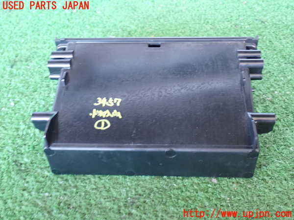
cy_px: 110
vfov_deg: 32.9
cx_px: 147
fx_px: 374
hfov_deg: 42.9
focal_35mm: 44
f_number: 2.9
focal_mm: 7.84
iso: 800
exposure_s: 1/25
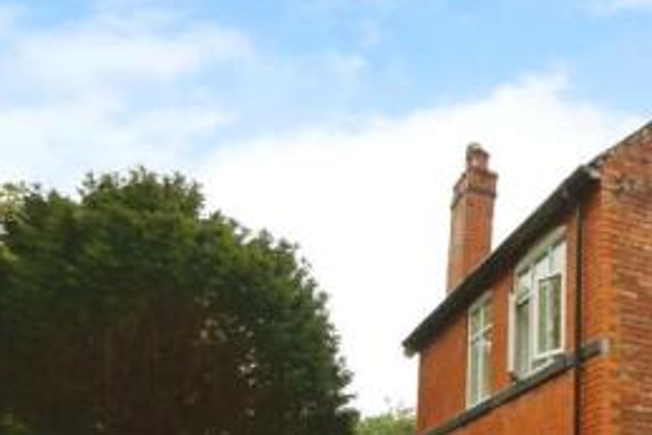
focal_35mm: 38
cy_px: 394
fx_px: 689
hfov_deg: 39.1
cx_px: 756
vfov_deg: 33.2
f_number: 6.3
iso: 100
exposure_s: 1/80
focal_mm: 10
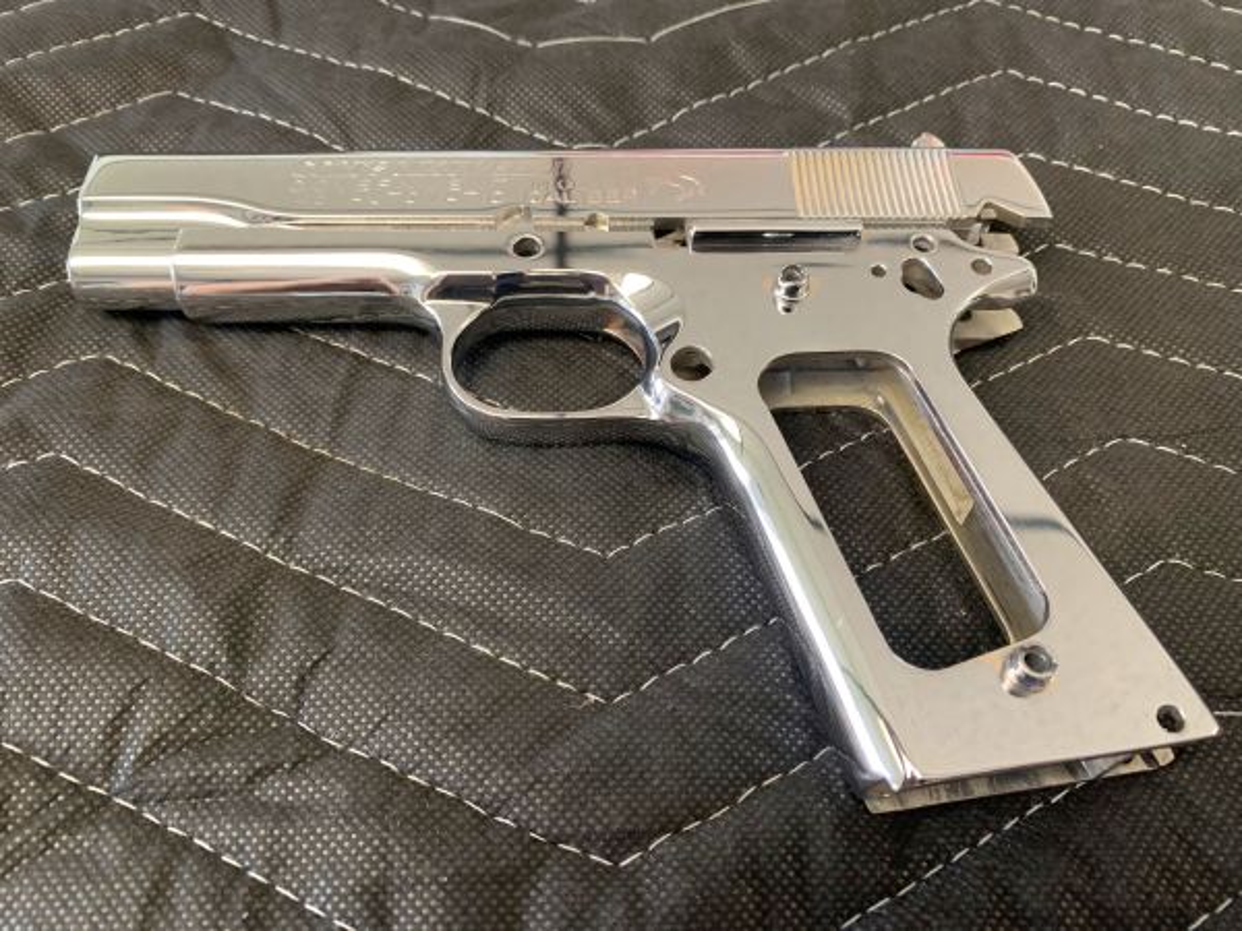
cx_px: 621
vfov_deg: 53.1
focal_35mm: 26
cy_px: 466
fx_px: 933
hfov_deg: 67.3
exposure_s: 1/49
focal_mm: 4.25
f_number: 1.8
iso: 200
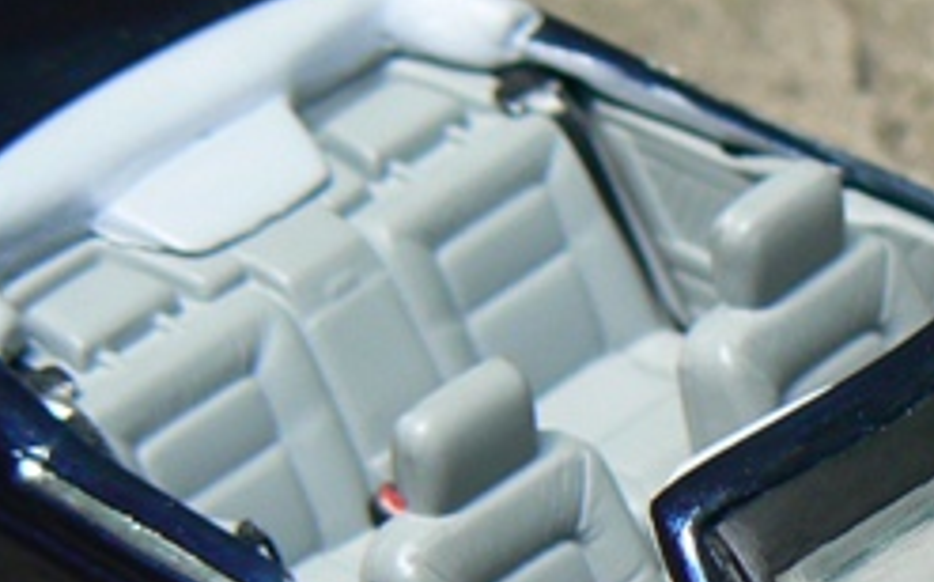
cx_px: 881
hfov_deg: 9.1
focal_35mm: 230
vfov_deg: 5.7
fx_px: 5851
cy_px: 688
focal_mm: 11.2
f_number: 3.6
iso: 80
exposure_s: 1/60
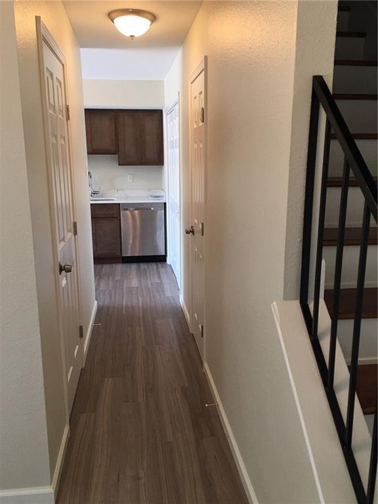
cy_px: 252
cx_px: 189
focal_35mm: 29
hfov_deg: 48.2
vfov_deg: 61.7
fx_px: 422
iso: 40
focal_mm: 4.15
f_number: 2.2
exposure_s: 1/30
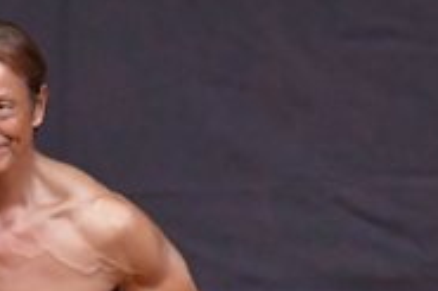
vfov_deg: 1.2
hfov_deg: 1.8
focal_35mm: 1129
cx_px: -56
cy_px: 471
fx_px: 13724
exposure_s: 1/400
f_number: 5.6
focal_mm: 180
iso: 5000
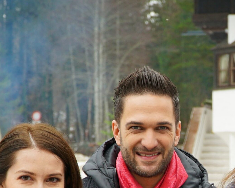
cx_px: 228
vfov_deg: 14.2
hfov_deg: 17.6
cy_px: 192
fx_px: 744
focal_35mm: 107
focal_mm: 31
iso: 250
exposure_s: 1/160
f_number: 4
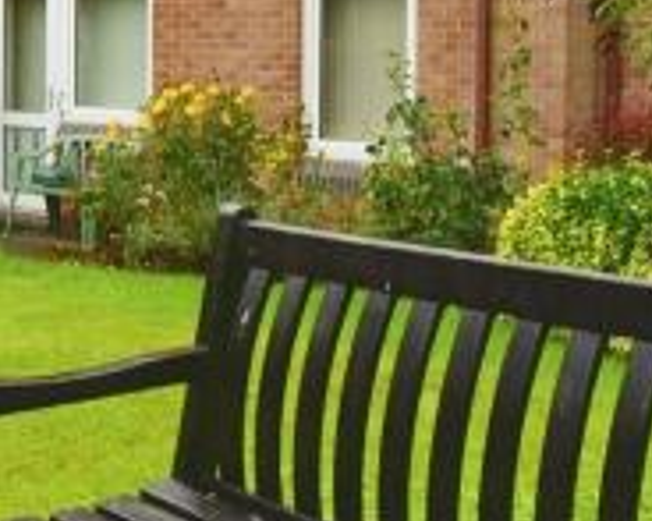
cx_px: 276
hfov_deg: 26.0
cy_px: 58
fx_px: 1408
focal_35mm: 73
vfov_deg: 20.6
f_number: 8
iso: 160
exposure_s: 1/25
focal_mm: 14
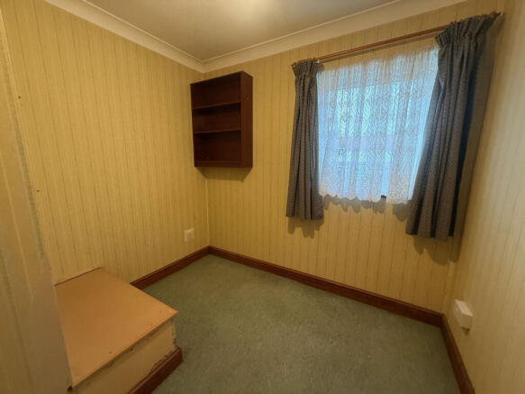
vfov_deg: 85.7
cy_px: 197
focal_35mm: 14
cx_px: 262
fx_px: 212
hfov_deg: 102.1
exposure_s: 1/60
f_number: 2.2
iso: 400
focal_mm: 2.22
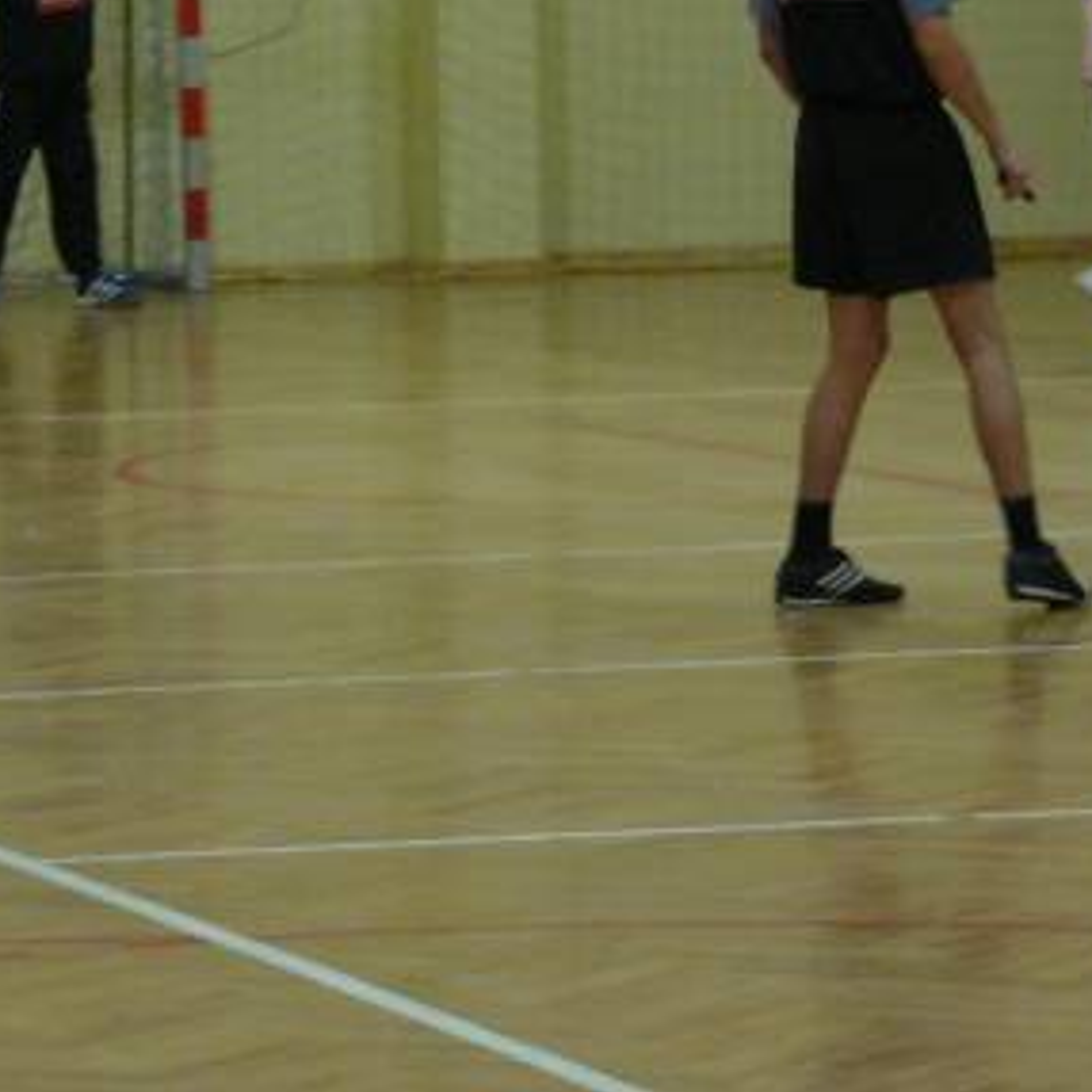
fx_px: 8851
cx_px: 130
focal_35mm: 248
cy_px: 31
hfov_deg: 7.0
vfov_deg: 7.0
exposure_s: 1/30
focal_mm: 17.9
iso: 200
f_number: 2.8
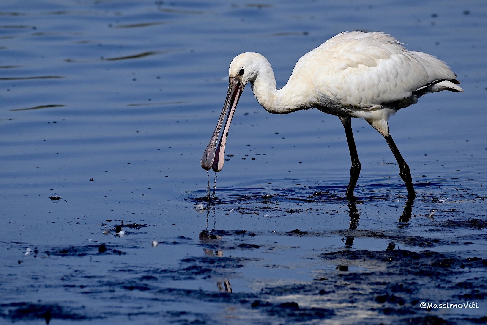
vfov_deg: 1.5
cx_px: 244
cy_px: 162
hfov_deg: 2.3
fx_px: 12173
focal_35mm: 900
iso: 250
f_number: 9
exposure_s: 1/1000
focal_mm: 600
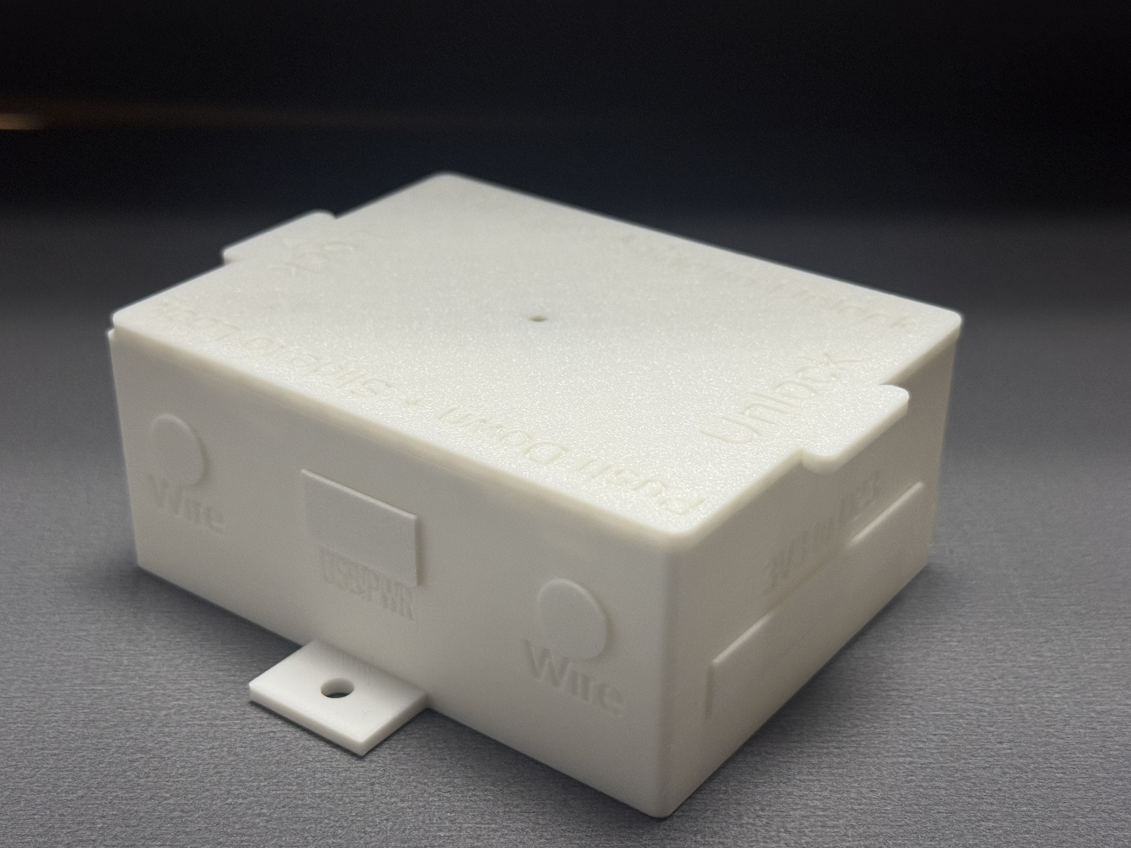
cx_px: 555
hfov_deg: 37.5
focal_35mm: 51
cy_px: 428
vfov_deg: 28.6
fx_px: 1666
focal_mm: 6.76
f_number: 1.78
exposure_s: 1/487
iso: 64
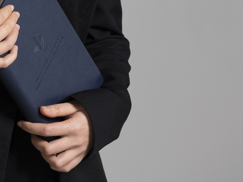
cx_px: -2
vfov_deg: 3.1
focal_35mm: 470
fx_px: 3300
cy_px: -138
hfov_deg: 4.2
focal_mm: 90.6
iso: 200
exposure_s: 1/160
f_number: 4
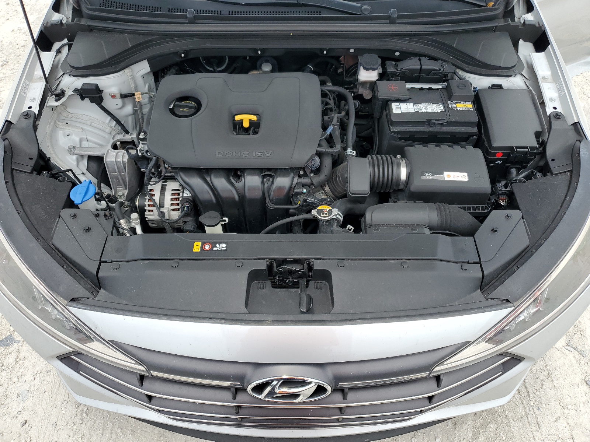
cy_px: 221
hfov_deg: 67.3
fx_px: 443
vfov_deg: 53.1
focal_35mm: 26
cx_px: 295
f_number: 1.5
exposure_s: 1/1250
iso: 50
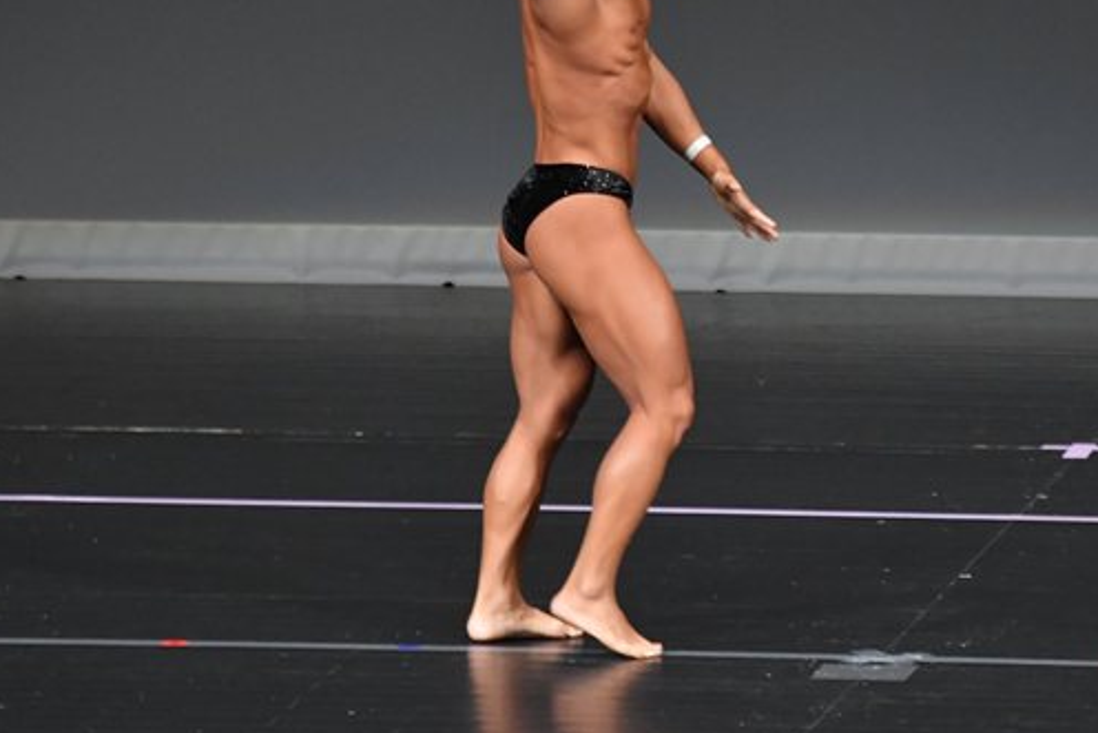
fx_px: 16443
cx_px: 831
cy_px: 217
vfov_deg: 2.6
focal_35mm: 539
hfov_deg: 3.8
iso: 4000
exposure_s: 1/400
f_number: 5.6
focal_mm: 230
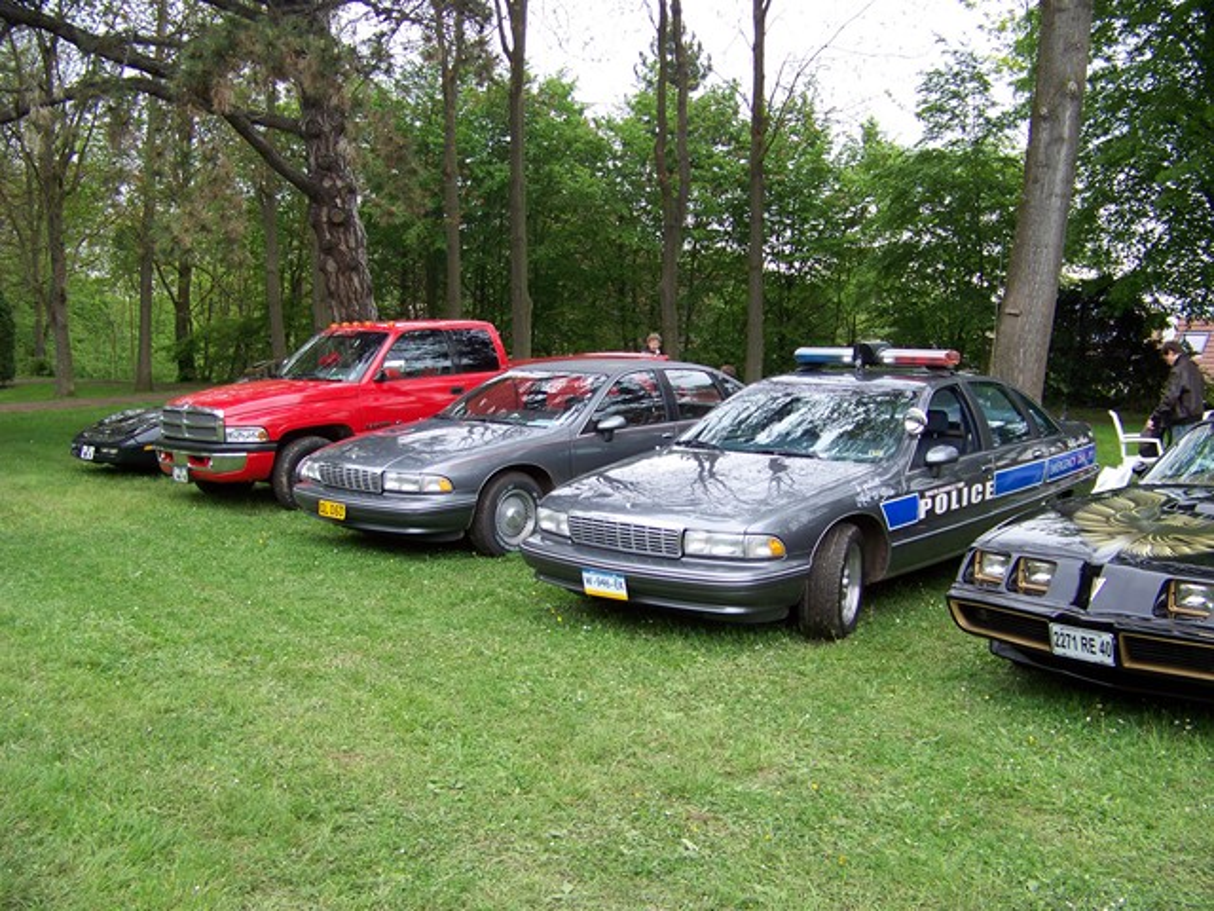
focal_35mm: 36
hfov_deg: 51.4
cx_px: 607
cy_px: 456
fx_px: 1263
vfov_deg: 39.7
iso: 63
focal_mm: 5.85
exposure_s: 1/80
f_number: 2.8
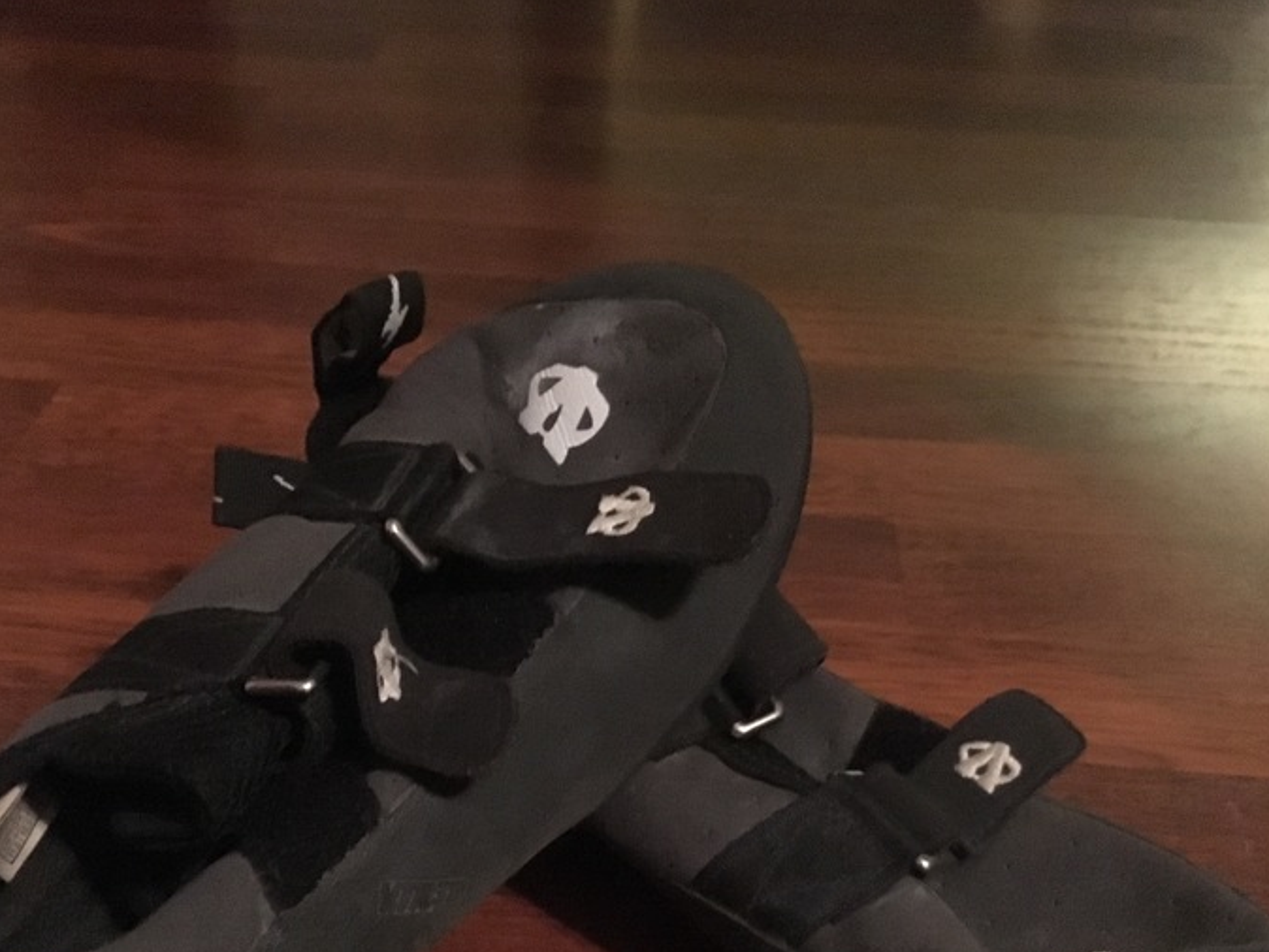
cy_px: 687
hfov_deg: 43.8
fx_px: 1577
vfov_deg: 33.1
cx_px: 591
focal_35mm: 43
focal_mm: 4.15
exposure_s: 1/15
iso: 2000
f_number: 2.2
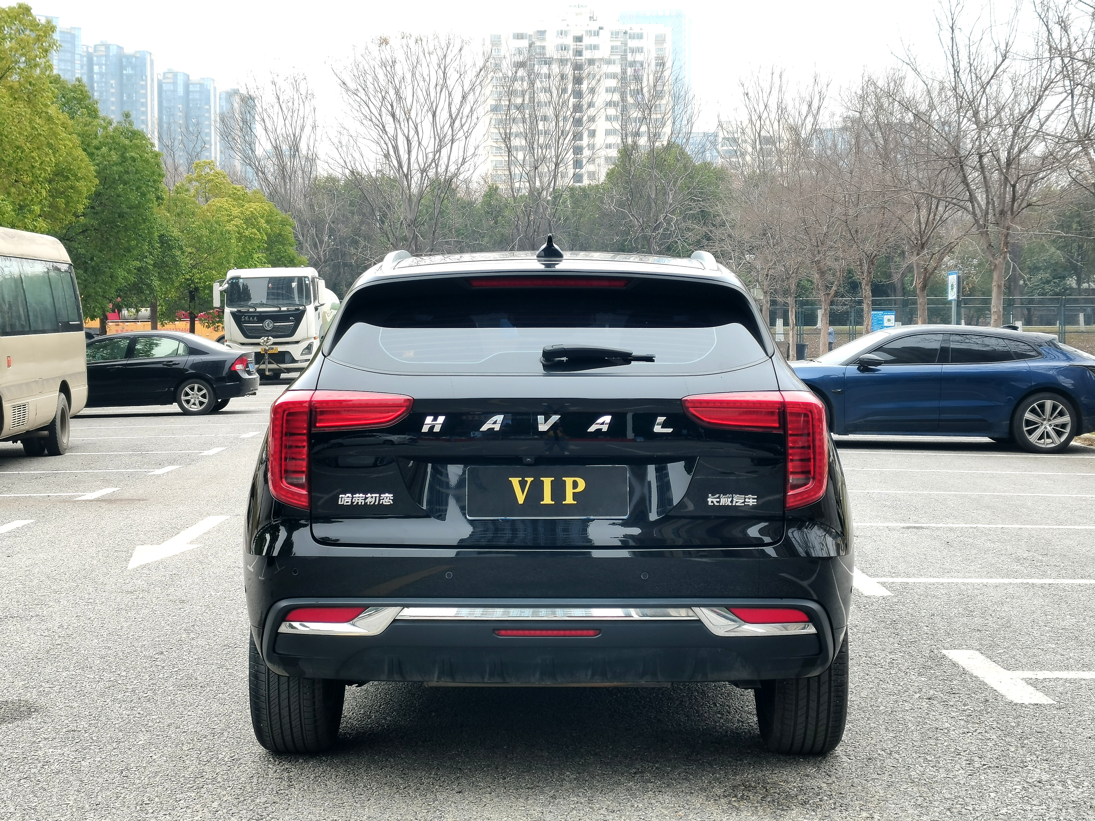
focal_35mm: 54
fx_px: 1708
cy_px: 410
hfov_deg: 35.5
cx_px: 548
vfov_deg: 27.0
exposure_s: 1/149
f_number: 1.8
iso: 50
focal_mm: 5.58
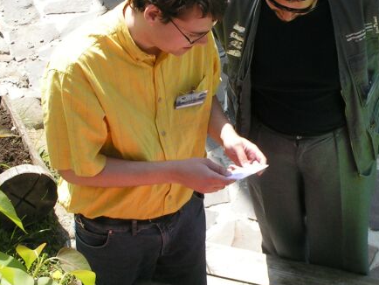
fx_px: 1150
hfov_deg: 18.6
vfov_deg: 14.1
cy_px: 121
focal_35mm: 105
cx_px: 263
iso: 50
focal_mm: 8.7
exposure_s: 1/200
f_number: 5.6
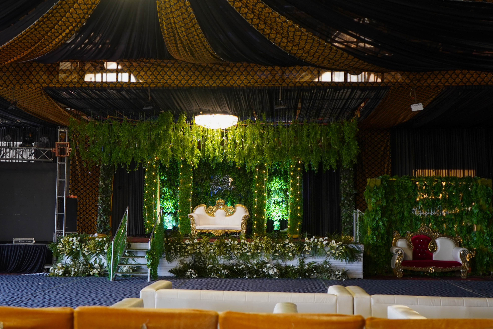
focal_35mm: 42
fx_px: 575
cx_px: 246
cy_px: 164
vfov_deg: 31.9
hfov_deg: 46.4
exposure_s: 1/40
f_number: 3.5
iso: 800
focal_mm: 28
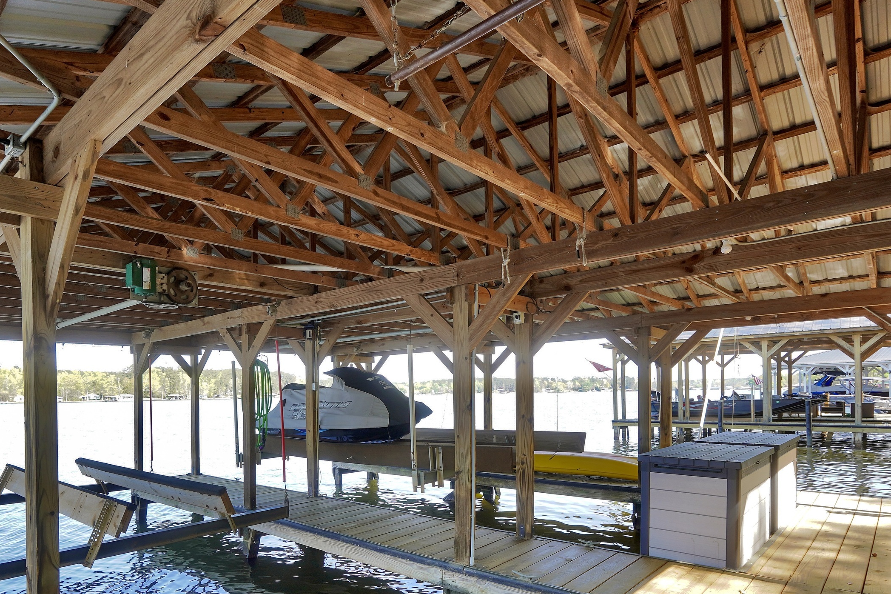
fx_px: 544
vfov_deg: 55.9
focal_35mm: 22
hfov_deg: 77.2
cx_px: 333
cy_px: 399
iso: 100
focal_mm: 10
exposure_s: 1/60
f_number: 4.5
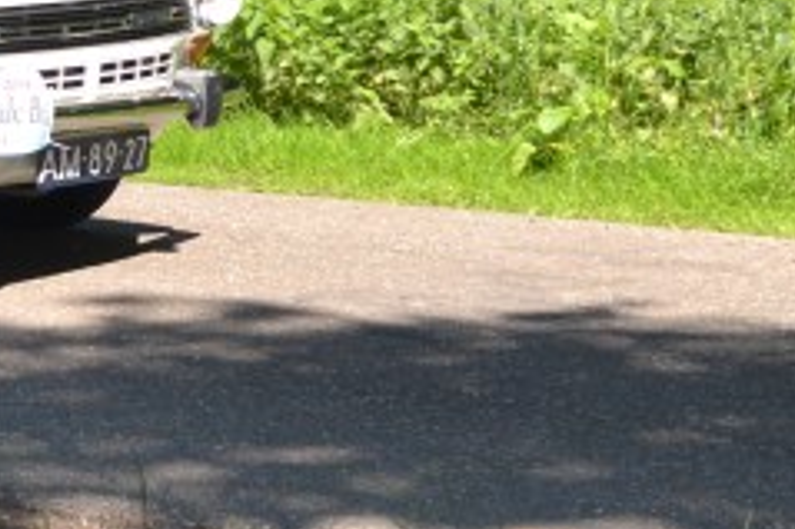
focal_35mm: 182
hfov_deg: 11.2
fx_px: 4018
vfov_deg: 7.5
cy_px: -15
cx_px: 27
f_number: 4.5
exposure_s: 1/200
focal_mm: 29
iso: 100
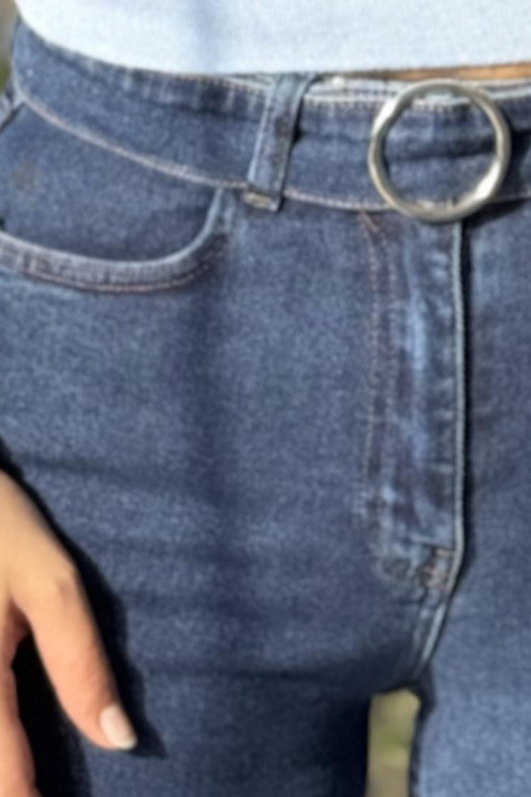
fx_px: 4050
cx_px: 501
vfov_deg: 10.8
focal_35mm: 183
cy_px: -380
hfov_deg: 7.5
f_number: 1.78
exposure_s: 1/477
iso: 64
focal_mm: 6.86
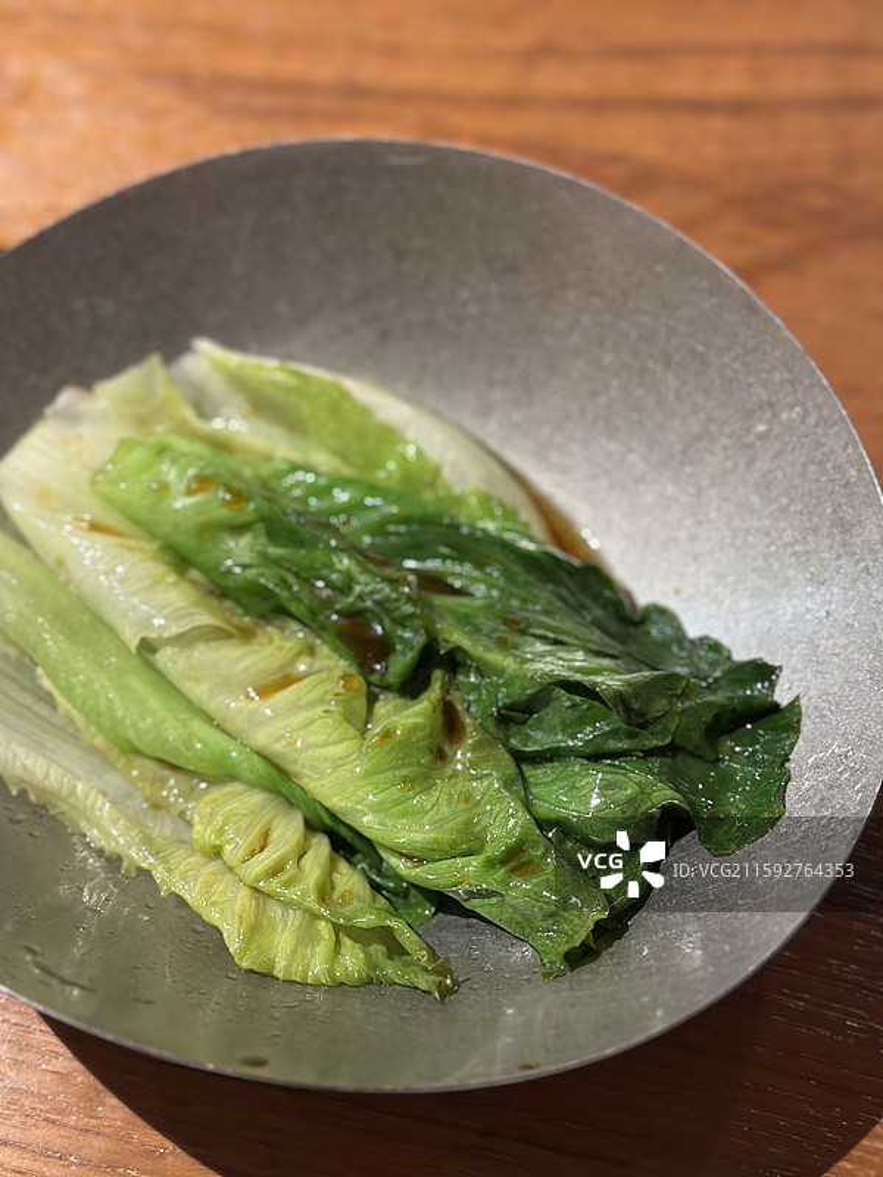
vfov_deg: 39.7
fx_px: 1633
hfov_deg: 30.3
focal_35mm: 48
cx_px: 442
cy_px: 588
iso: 320
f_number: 1.78
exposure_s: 1/33
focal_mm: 6.86
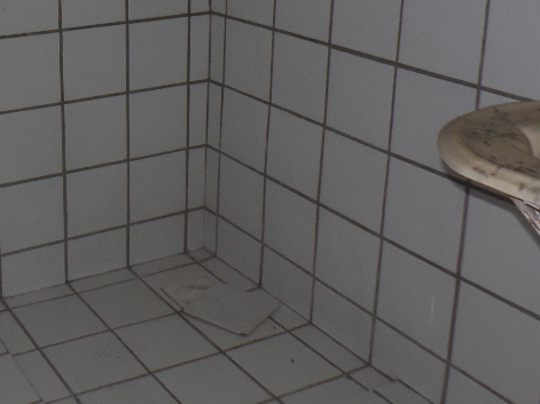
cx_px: 48
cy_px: 57
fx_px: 780
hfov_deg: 35.8
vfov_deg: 28.2
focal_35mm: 50
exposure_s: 1/30
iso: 100
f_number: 2.8
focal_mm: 4.1
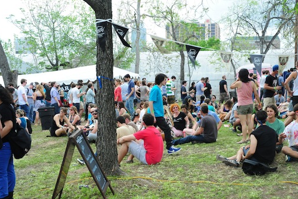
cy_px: 108
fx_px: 430
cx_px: 168
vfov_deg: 25.9
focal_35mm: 52
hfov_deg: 38.1
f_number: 8
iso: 2000
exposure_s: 1/1250
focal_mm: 44
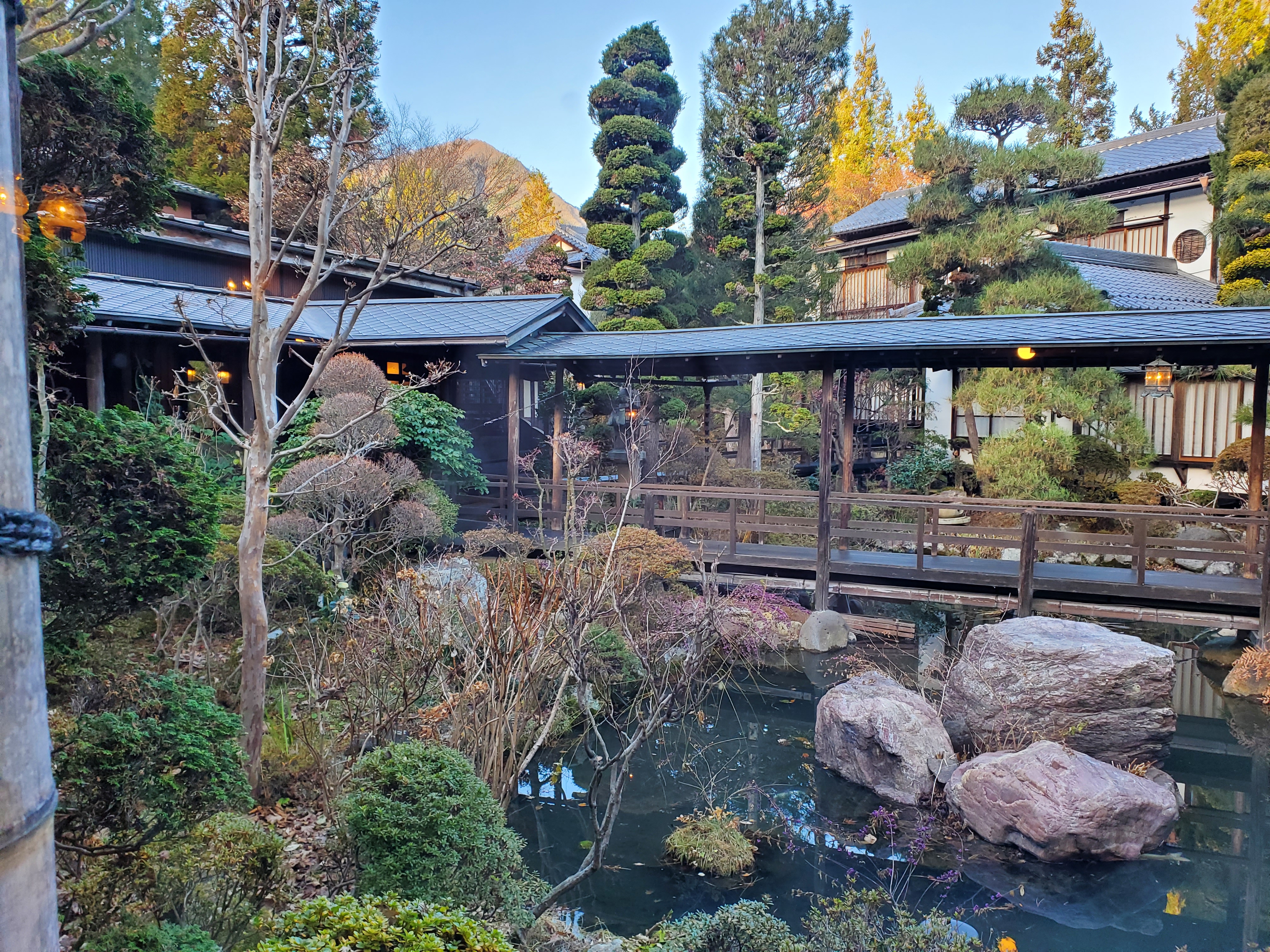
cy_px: 476
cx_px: 635
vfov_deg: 53.1
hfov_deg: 67.3
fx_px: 954
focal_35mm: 26
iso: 125
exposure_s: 1/120
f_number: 2.4
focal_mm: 4.3
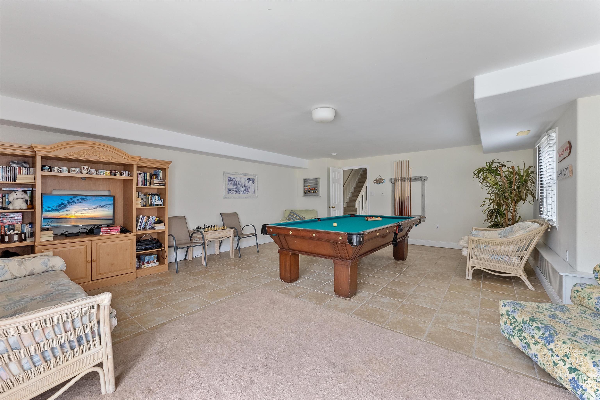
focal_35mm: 14
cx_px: 300
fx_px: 233
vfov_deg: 81.2
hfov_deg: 104.3
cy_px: 200
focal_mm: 14
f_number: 7.1
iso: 320
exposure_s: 1/6
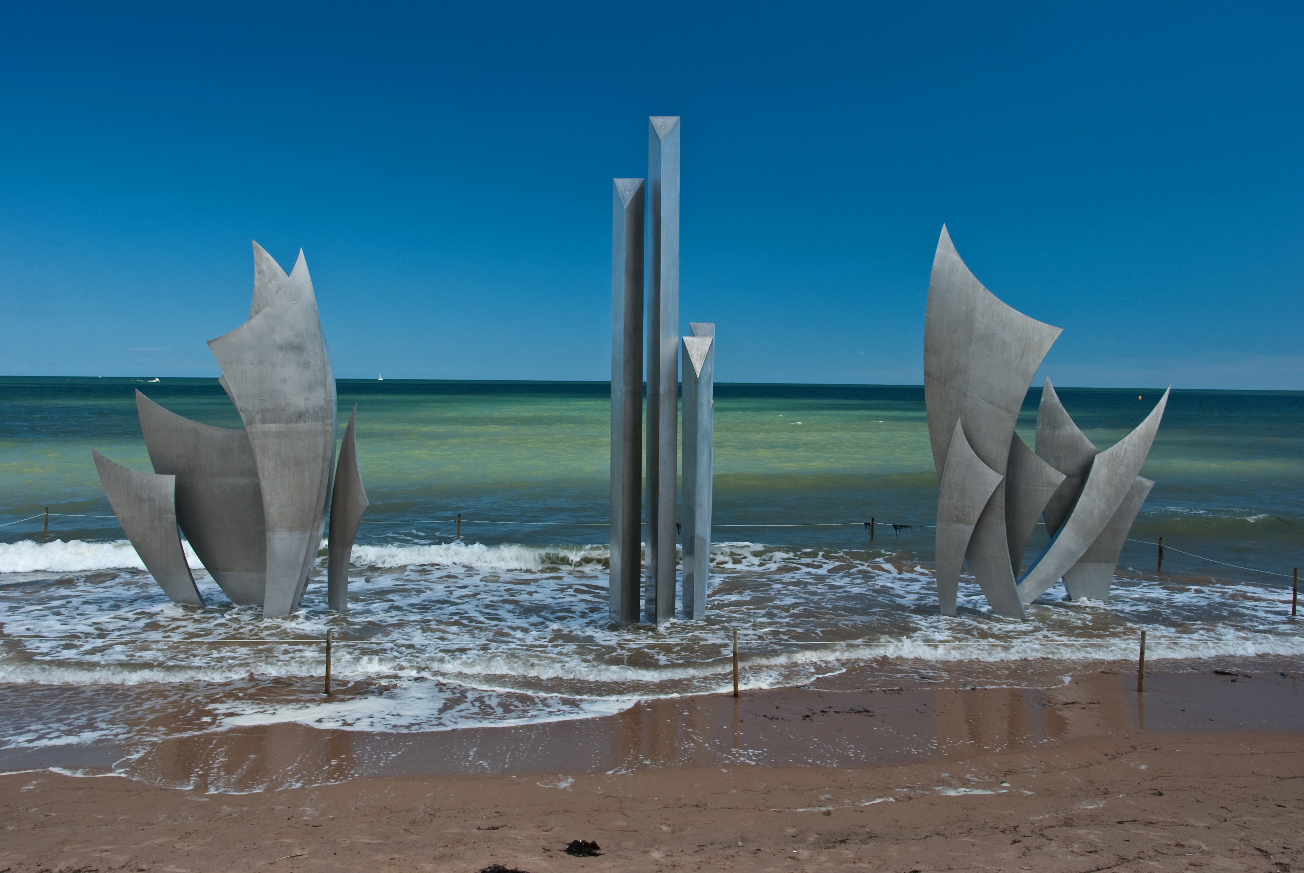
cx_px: 652
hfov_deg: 57.2
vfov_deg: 40.1
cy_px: 436
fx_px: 1197
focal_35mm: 33
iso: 200
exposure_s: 1/50
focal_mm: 22
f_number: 14
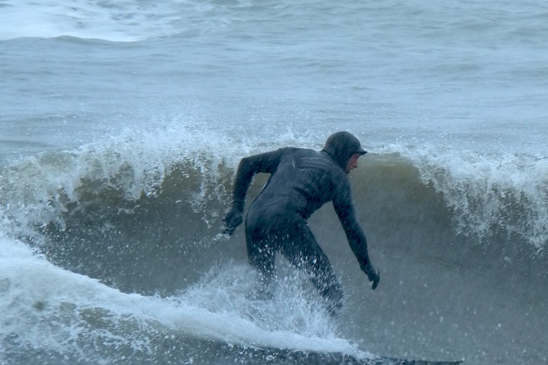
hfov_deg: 2.5
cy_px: 139
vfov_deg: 1.6
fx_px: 12713
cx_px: 651
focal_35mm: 835
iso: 400
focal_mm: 230
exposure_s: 1/250
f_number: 11
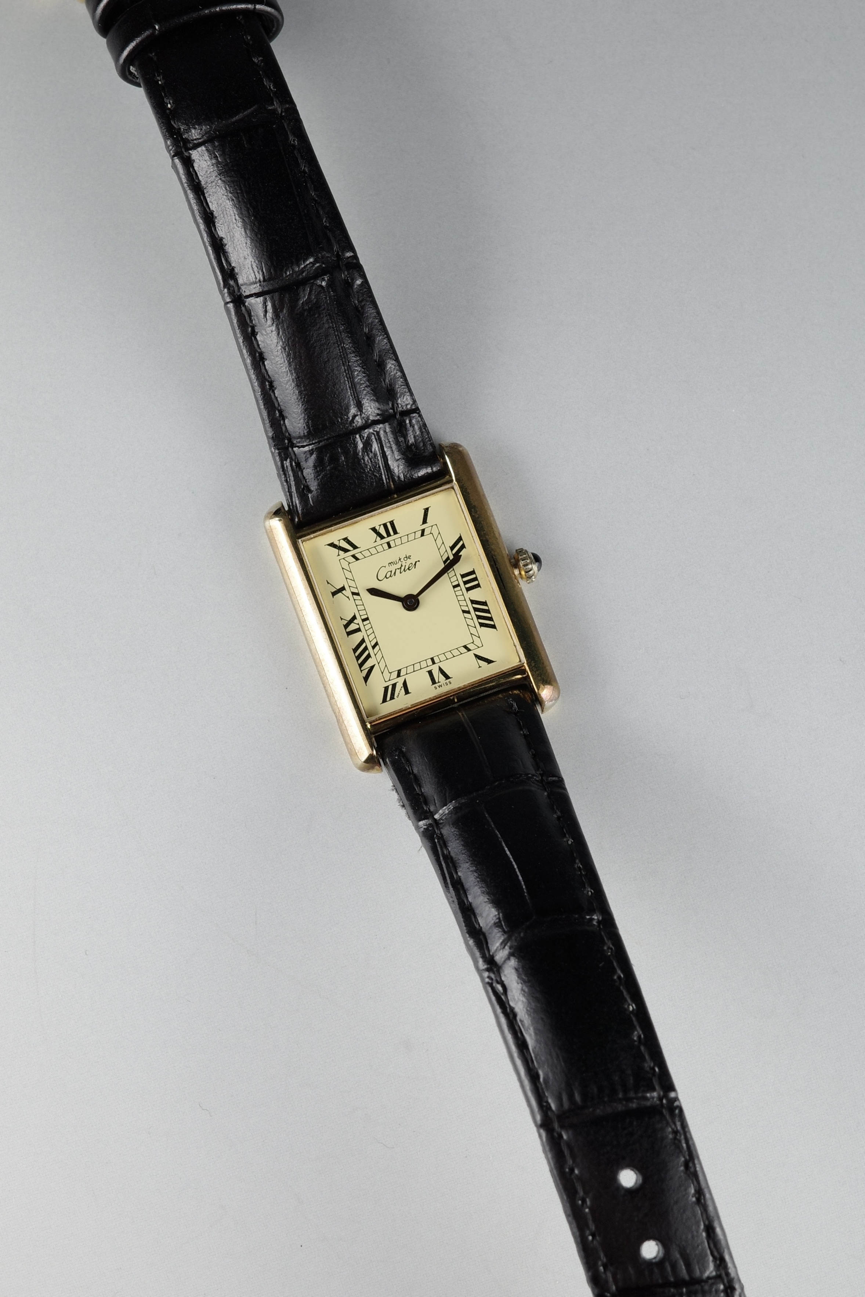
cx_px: 432
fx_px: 1441
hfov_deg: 33.4
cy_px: 648
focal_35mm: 40
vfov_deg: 48.5
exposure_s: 1/40
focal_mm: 26
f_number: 6.3
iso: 200
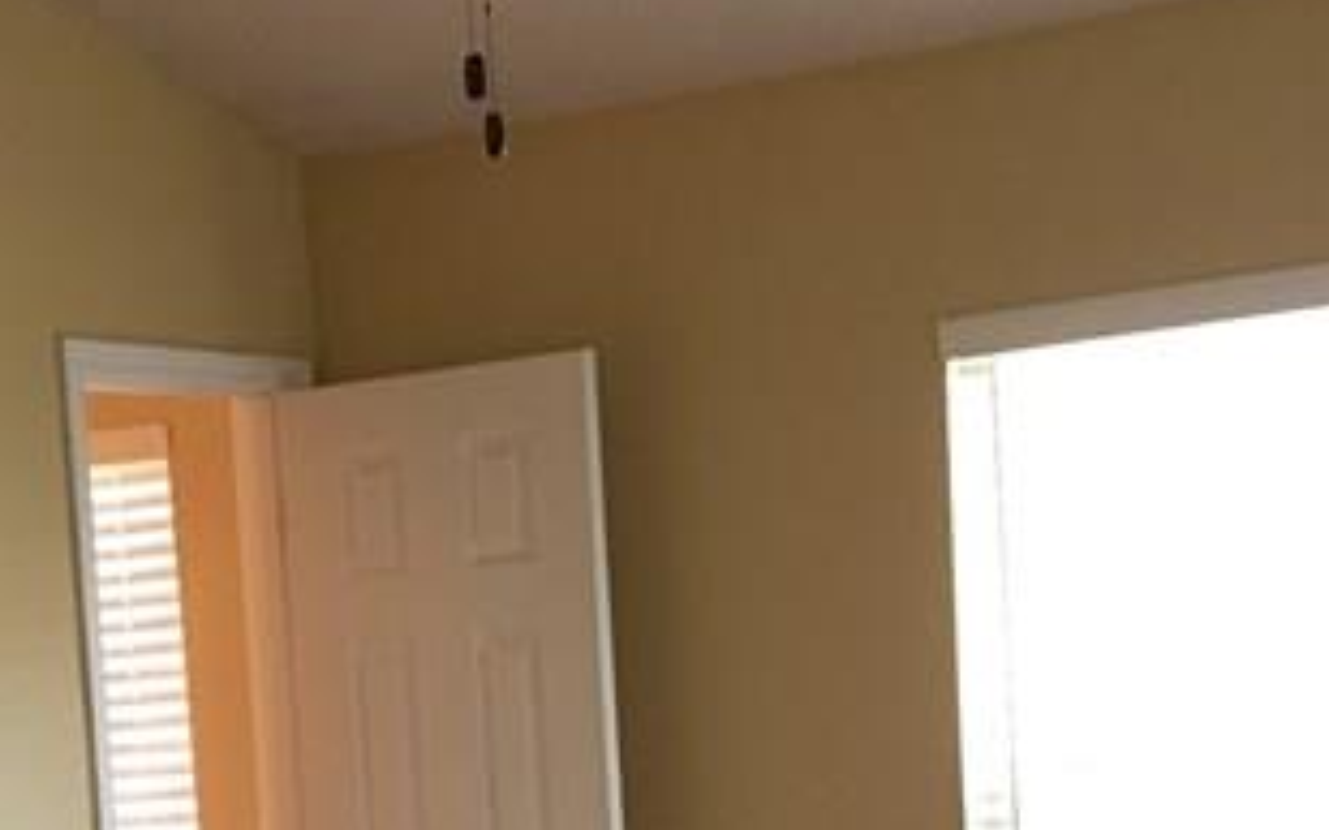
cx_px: 305
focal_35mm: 102
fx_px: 3694
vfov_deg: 12.3
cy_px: 1187
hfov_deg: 20.2
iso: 50
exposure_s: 1/15
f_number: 2.2
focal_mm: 4.15
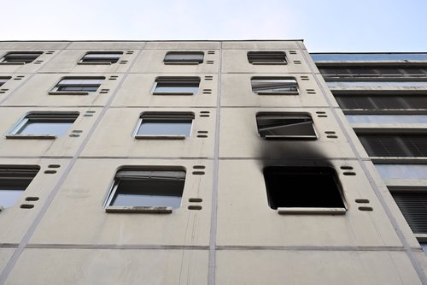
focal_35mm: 35
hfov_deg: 54.5
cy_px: 142
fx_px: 415
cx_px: 214
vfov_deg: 37.8
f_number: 7.1
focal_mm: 35
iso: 800
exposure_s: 1/320
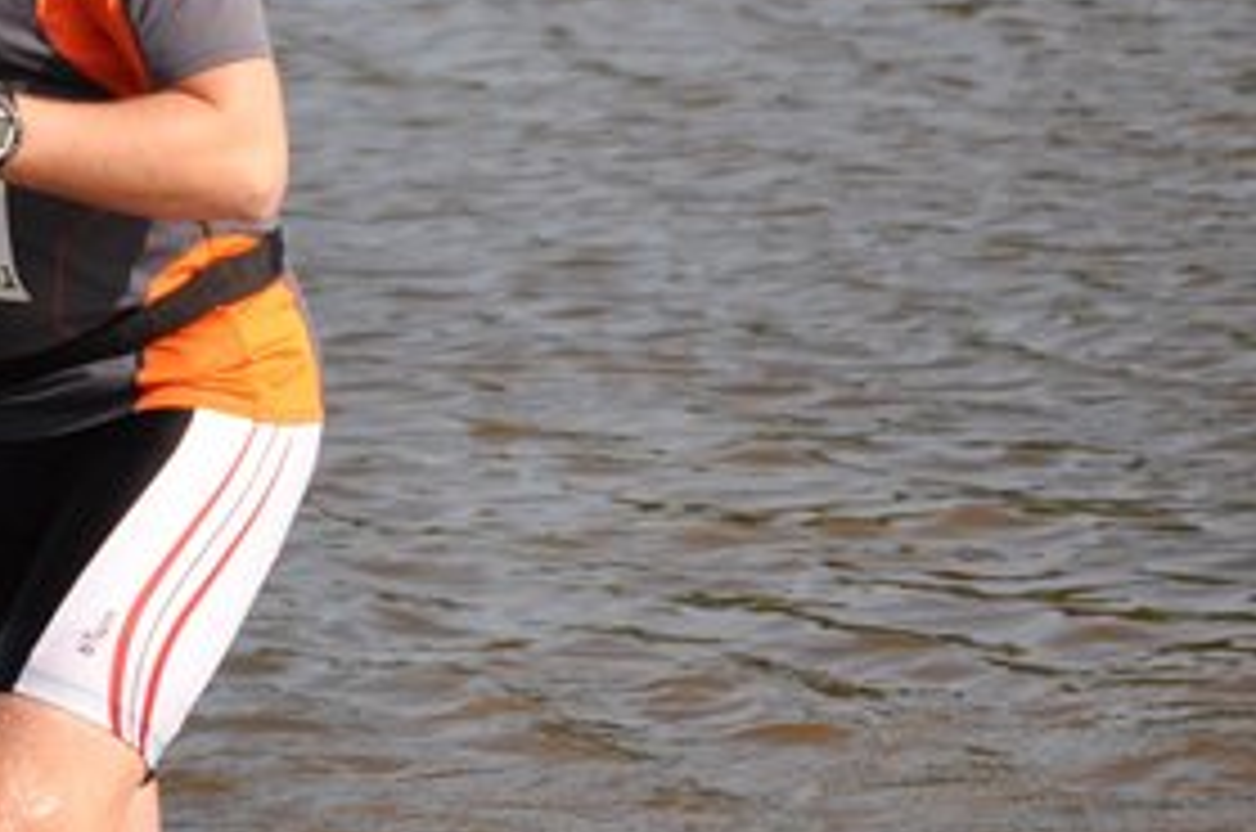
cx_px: -108
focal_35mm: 451
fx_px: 15723
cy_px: 119
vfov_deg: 3.0
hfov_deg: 4.6
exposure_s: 1/1600
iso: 400
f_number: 5.6
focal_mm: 105
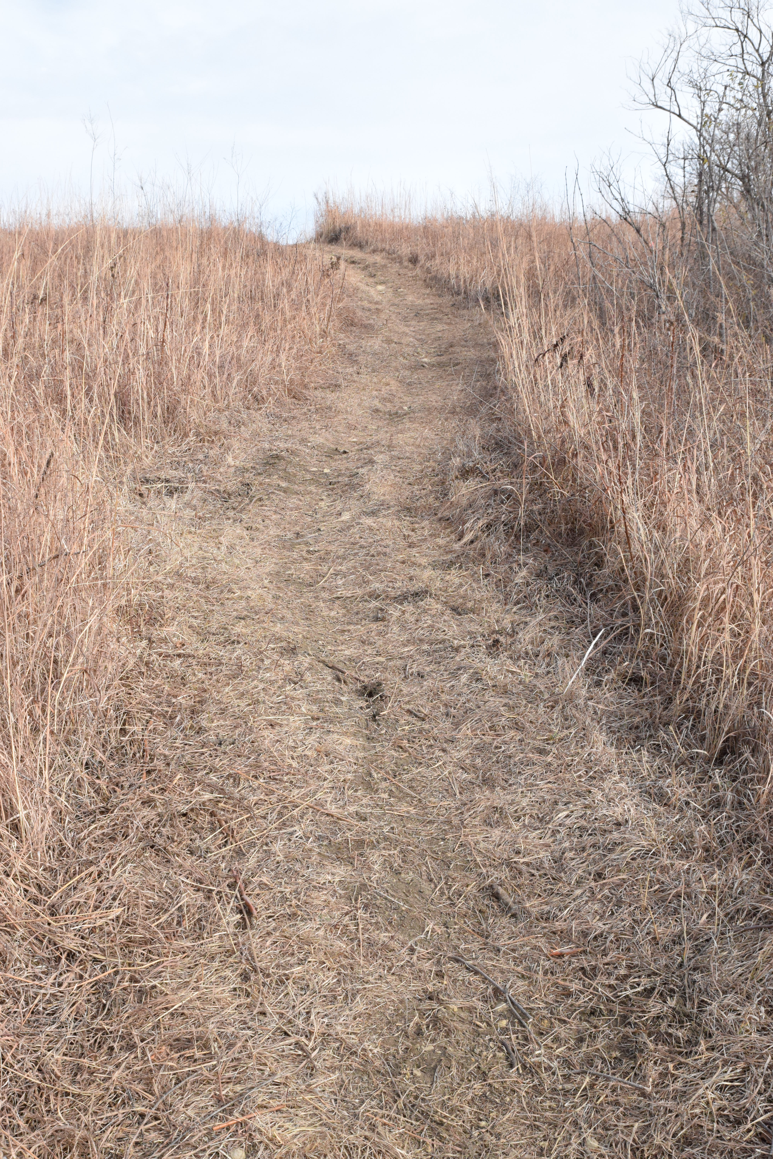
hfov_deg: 30.8
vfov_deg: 45.0
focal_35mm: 44
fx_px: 1401
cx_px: 386
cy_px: 580
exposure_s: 1/1000
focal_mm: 29
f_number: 16
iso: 2500
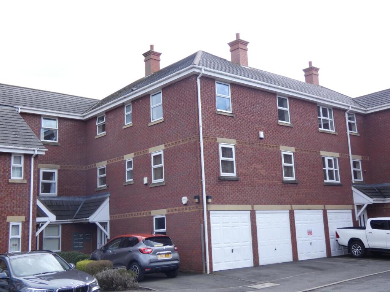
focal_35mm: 41
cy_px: 146
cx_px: 195
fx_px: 462
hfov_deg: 45.8
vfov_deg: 35.1
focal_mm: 7.3
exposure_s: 1/320
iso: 80
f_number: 3.6
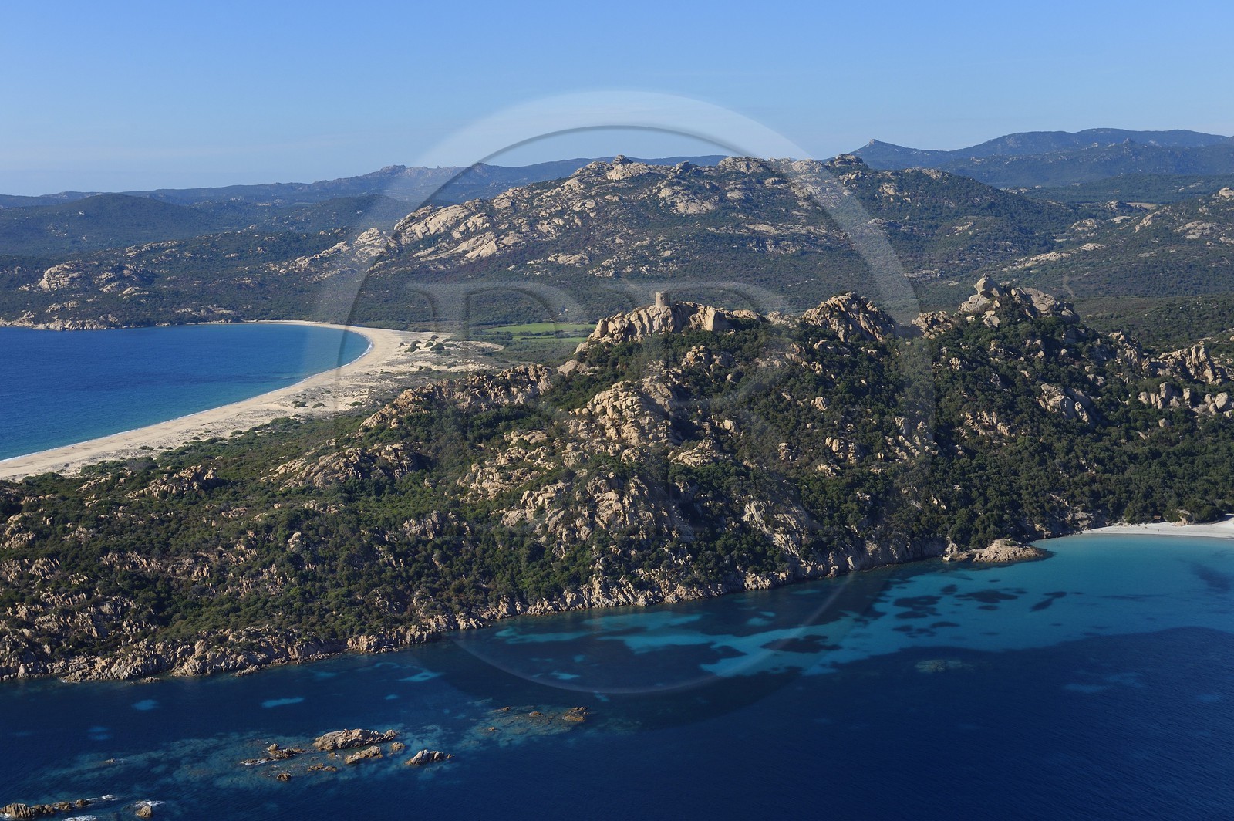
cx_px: 617
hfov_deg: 33.4
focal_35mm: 60
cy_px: 410
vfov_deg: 22.6
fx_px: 2055
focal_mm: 60
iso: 400
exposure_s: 1/800
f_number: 10
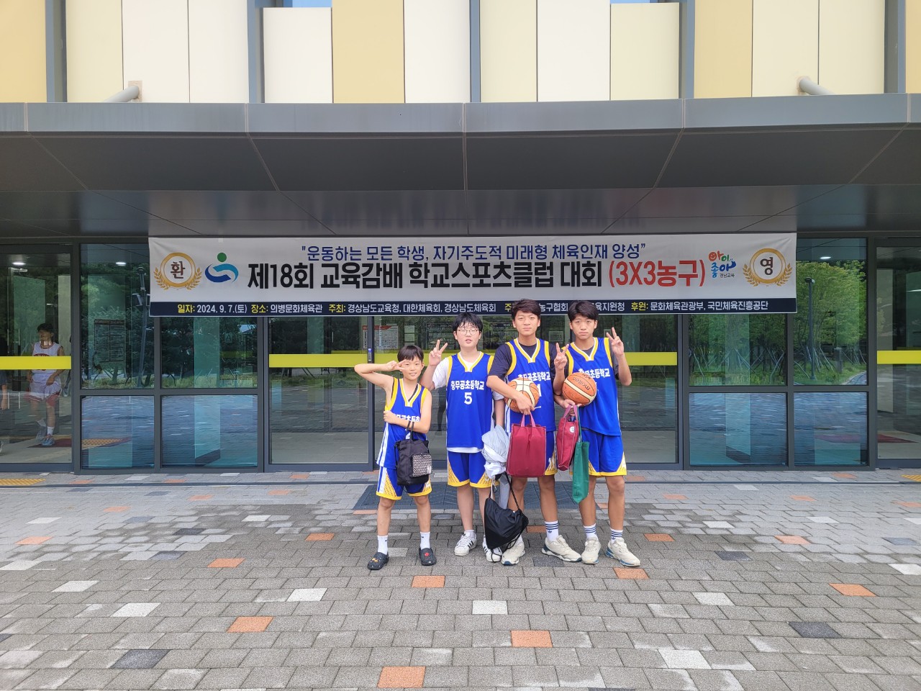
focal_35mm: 26
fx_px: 692
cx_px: 460
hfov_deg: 67.3
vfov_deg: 53.1
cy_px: 346
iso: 40
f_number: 1.8
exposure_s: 1/500
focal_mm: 5.4
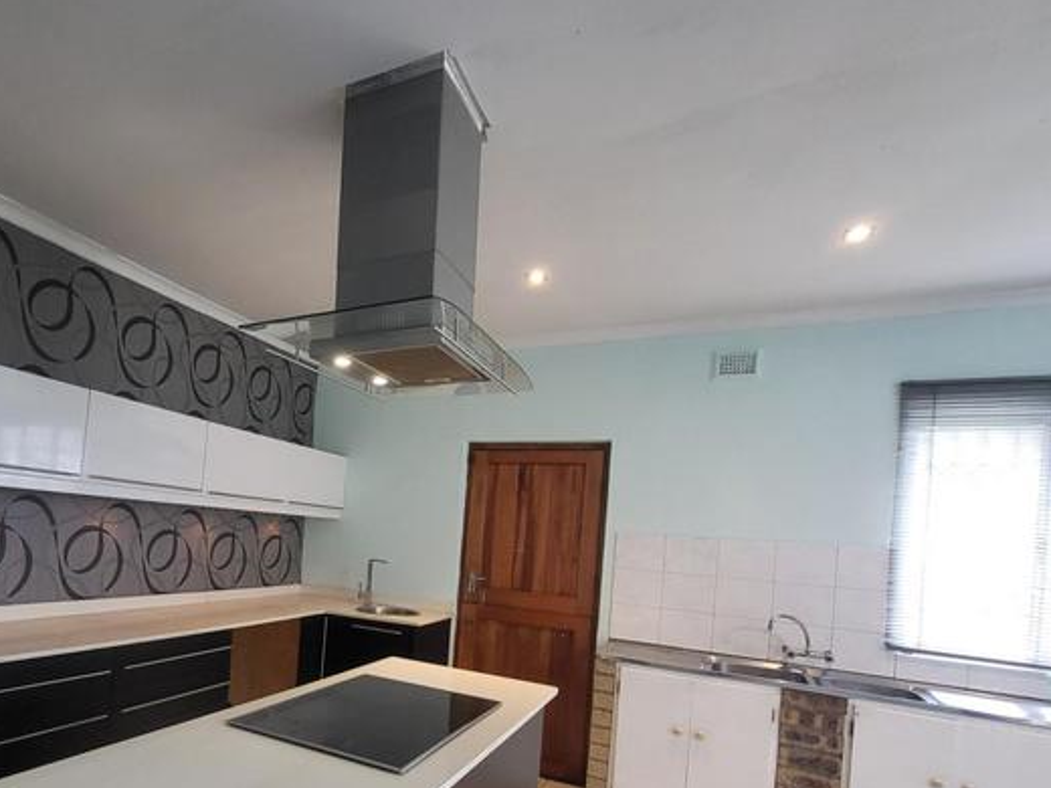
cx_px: 344
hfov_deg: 78.9
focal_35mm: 20
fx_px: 607
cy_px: 531
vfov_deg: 64.1
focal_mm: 1.74
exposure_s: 1/50
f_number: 2.2
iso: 250
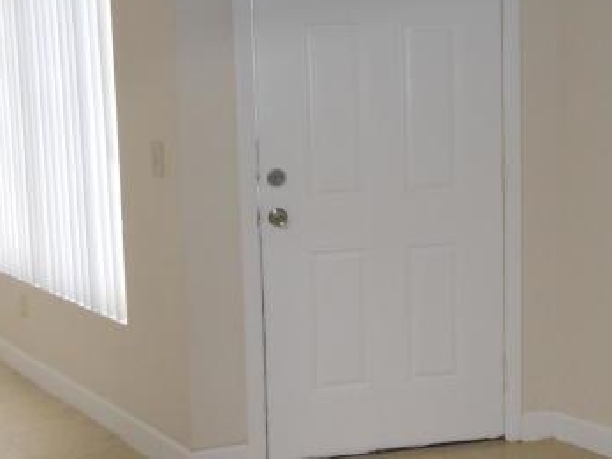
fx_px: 813
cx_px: 387
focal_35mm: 46
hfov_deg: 40.9
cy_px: 121
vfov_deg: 31.0
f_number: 3.2
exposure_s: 1/30
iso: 320
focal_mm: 4.5
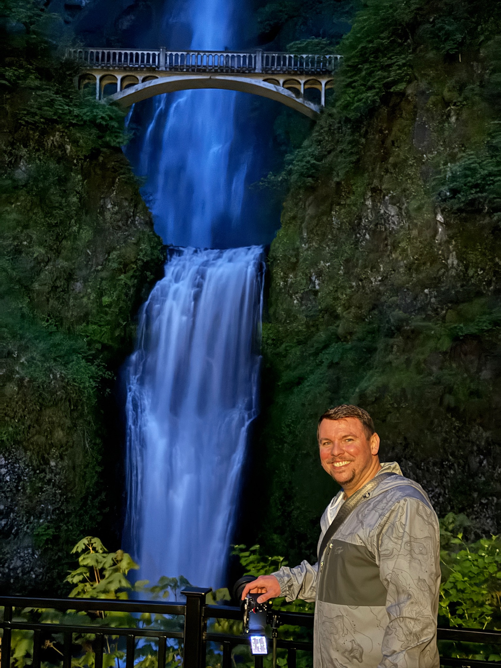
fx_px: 926
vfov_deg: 39.7
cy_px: 334
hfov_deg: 30.3
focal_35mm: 48
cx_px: 250
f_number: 1.78
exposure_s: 1/5
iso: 3200
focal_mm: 6.76
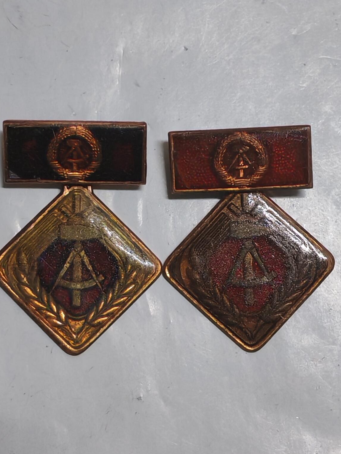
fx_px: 1326
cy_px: 236
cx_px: 177
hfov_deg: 14.6
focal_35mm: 101
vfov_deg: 19.4
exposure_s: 1/50
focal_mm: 5.52
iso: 800
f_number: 1.95
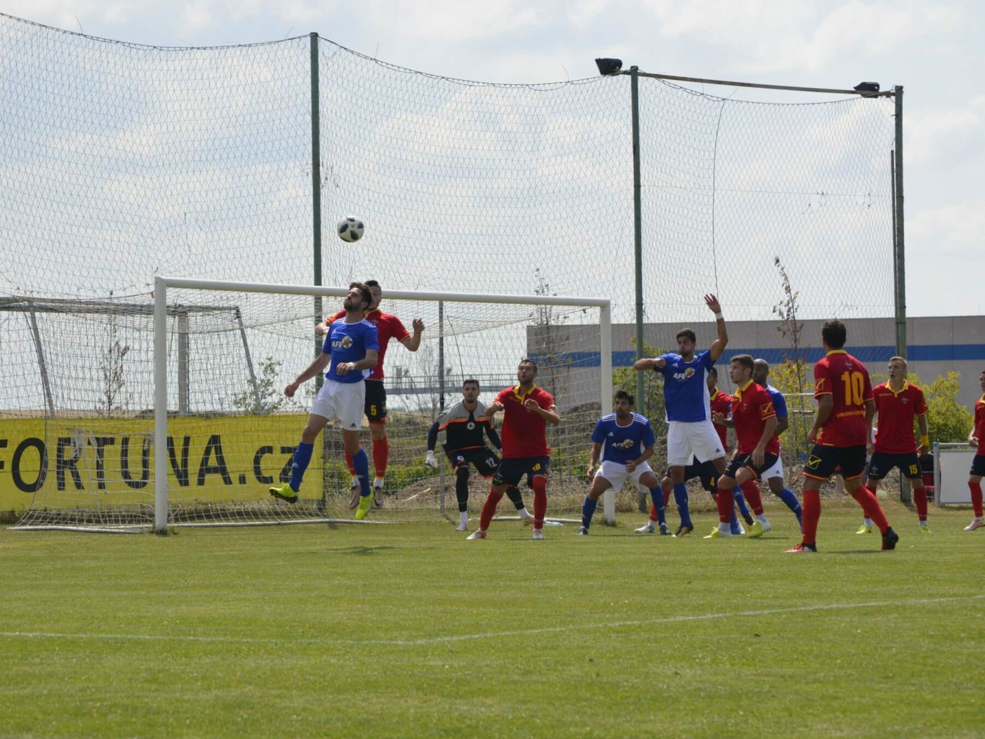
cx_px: 476
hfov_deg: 13.4
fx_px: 4182
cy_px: 370
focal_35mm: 147
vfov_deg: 10.1
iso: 400
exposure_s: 1/1600
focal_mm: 90
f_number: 7.1
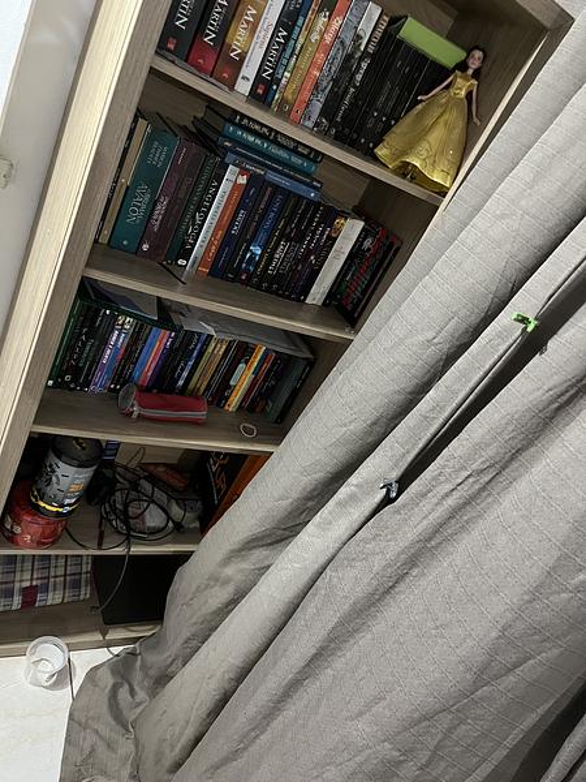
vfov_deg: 67.3
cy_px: 391
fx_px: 587
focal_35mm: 26
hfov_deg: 53.1
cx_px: 293
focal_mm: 5.1
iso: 640
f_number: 1.6
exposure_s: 1/30
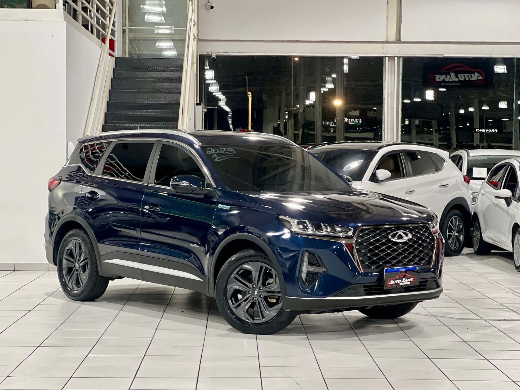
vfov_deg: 19.1
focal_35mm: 77
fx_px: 1156
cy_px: 195
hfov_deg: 25.3
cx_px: 260
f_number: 2.8
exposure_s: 1/30
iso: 400
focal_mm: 9
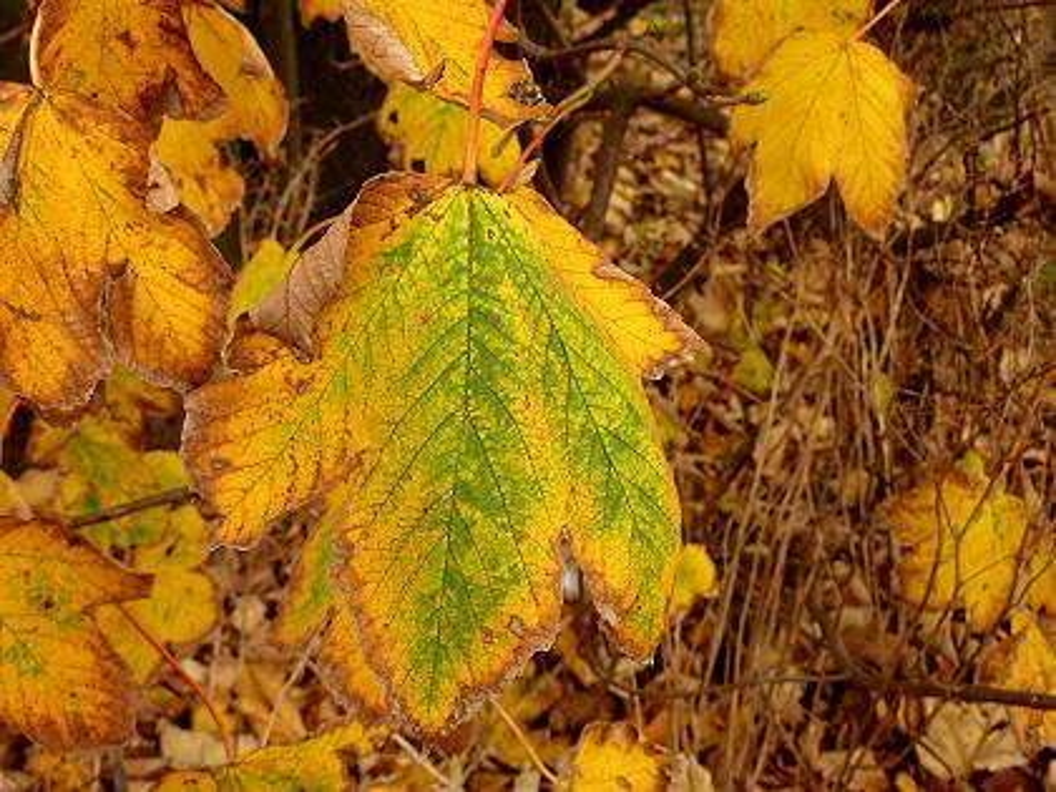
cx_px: 528
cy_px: 396
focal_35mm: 48
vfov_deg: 30.3
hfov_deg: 39.7
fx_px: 1464
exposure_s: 1/250
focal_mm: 7.9
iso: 250
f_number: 3.8
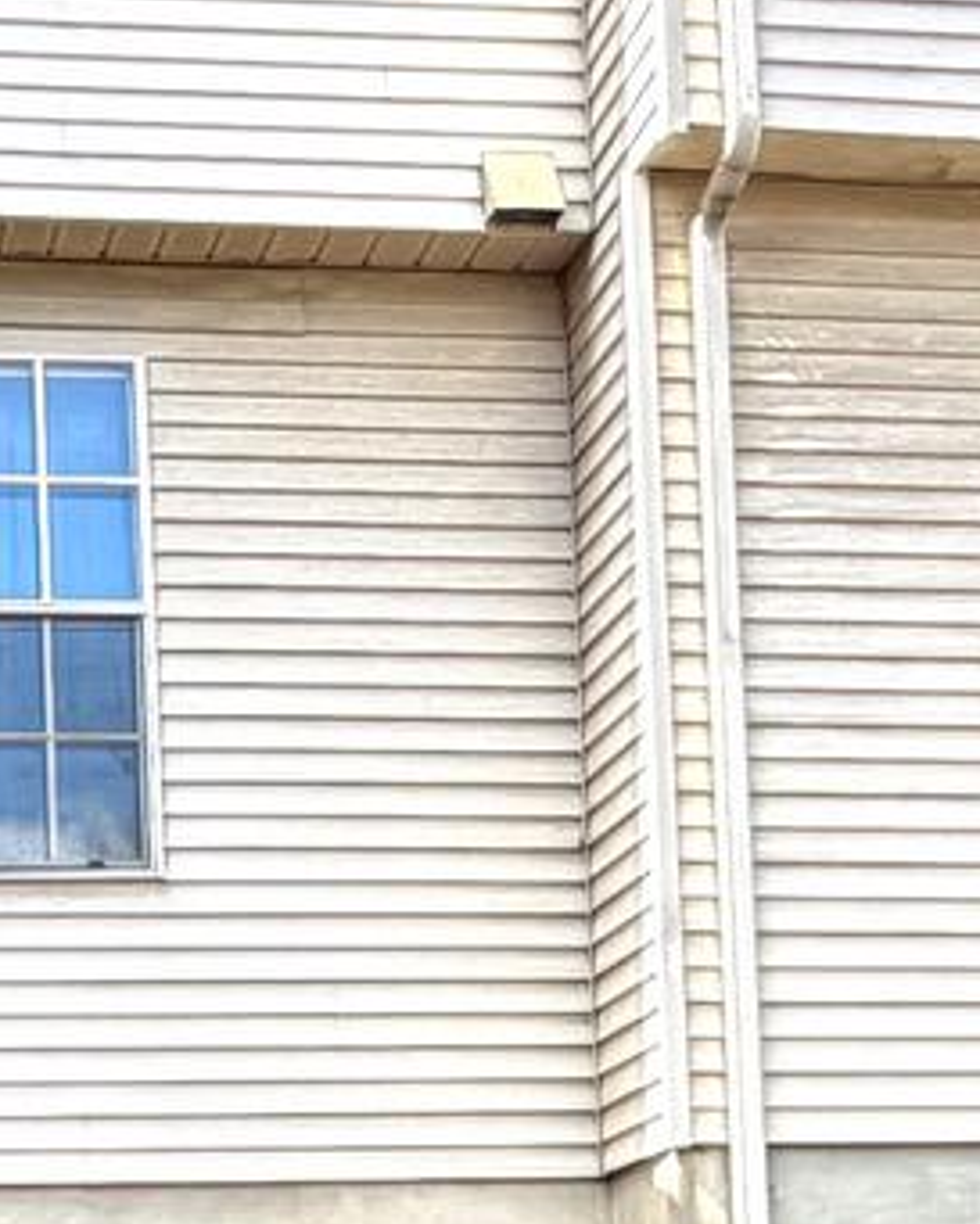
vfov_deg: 22.1
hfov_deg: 18.3
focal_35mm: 82
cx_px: 47
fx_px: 2972
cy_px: 1328
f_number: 2.2
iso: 50
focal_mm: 2.22
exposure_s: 1/152
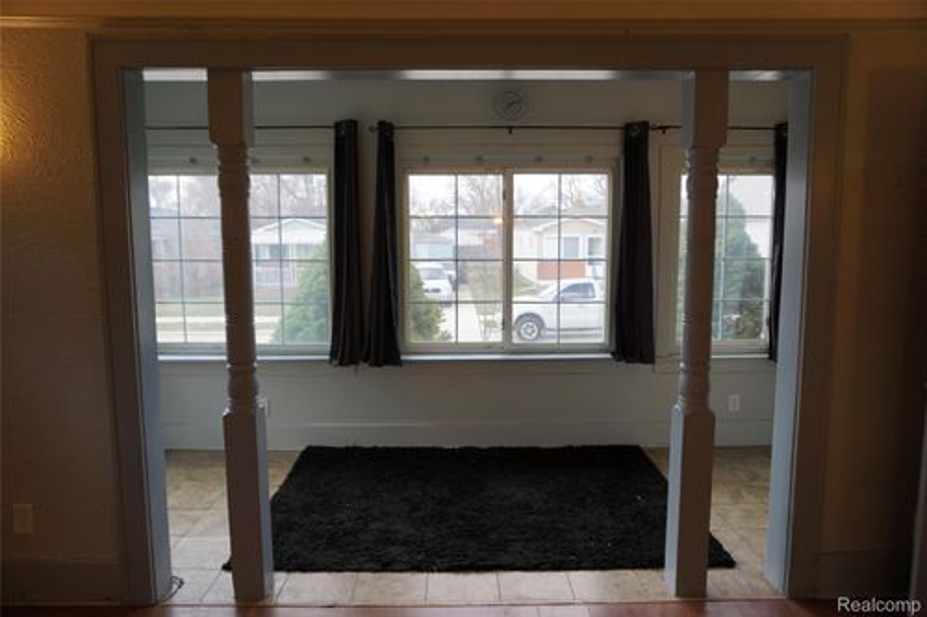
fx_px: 618
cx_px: 464
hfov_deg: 73.8
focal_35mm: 24
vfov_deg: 53.1
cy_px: 308
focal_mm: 16
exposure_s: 1/60
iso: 100
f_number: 4
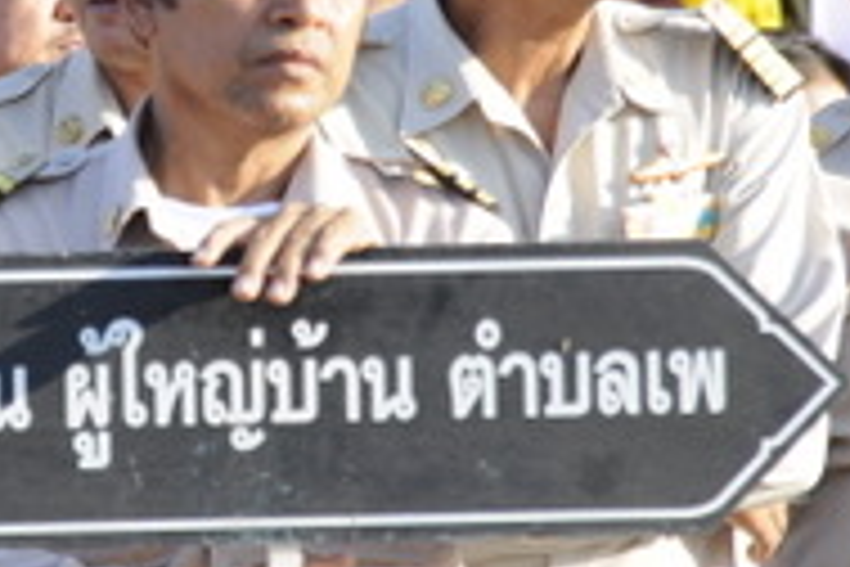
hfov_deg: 2.7
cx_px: 126
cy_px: 191
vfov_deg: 1.8
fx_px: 17967
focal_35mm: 761
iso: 250
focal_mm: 200
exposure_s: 1/160
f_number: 8
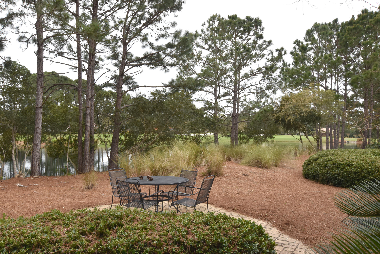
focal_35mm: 30
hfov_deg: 61.9
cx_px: 190
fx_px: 317
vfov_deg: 43.6
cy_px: 127
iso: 720
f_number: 22
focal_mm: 20
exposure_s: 1/80
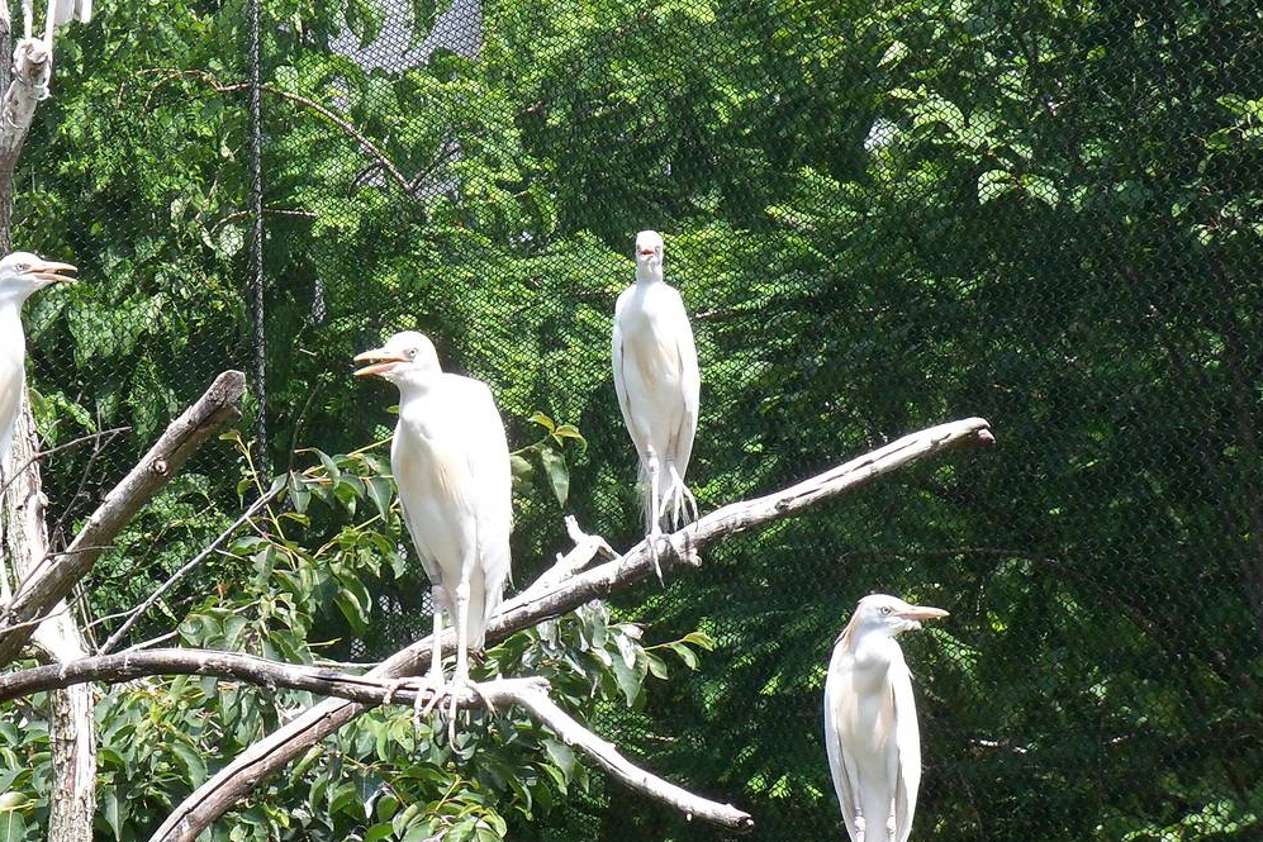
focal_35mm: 207
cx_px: 267
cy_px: 281
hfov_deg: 9.9
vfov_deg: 6.6
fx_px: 7263
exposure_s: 1/640
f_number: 4.2
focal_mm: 21.9
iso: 200
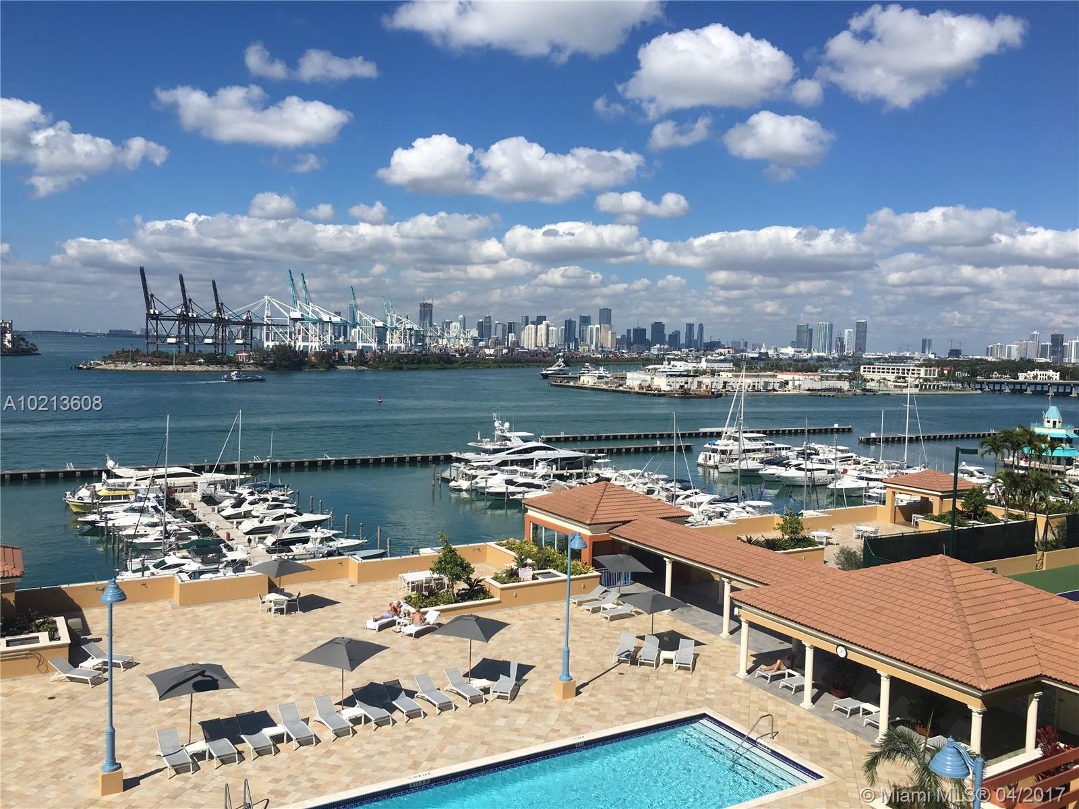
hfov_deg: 61.7
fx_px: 904
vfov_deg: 48.2
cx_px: 540
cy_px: 404
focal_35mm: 29
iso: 25
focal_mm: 4.15
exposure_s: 1/2959
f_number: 2.2
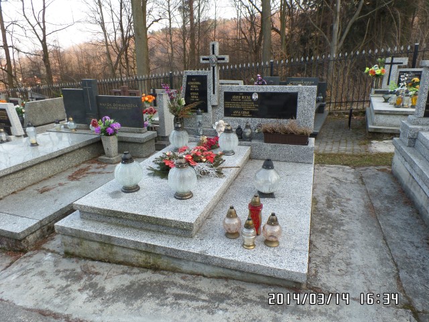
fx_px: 285
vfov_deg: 58.9
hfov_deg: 73.9
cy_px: 161
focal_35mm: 23
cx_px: 214
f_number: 3.5
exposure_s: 1/90
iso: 100
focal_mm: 4.1
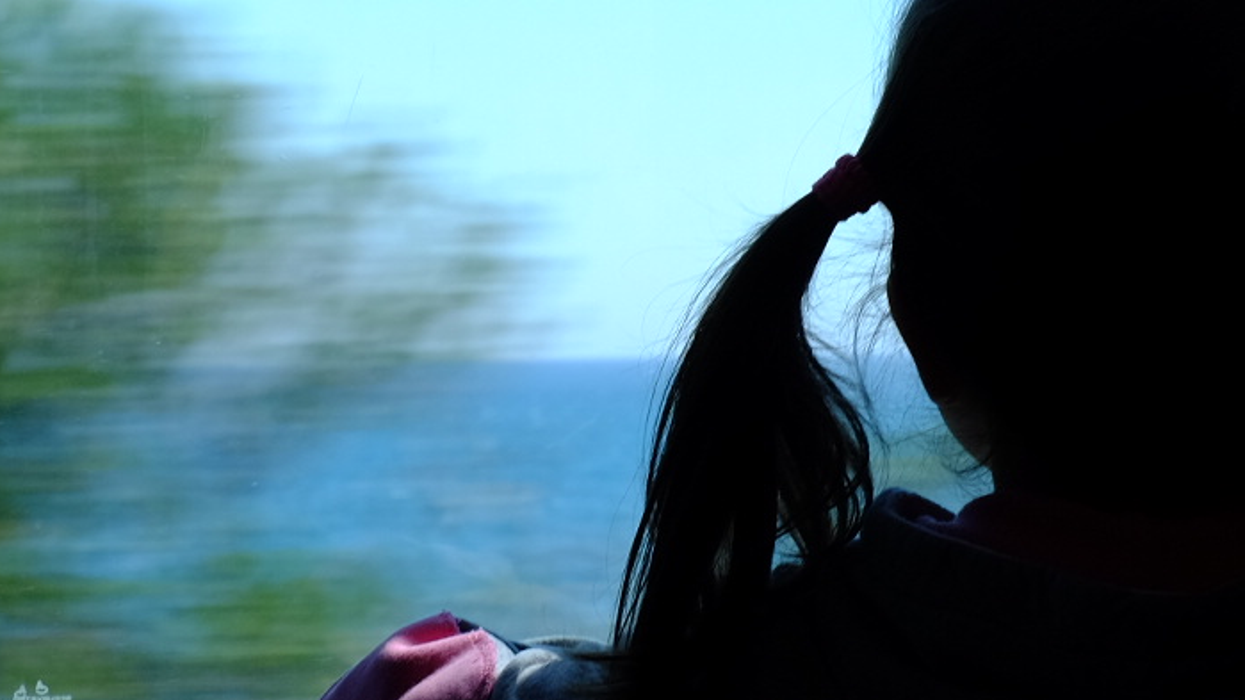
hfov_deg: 15.2
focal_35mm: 141
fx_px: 4654
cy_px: 128
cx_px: 408
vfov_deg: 8.6
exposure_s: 1/125
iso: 200
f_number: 10
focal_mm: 35
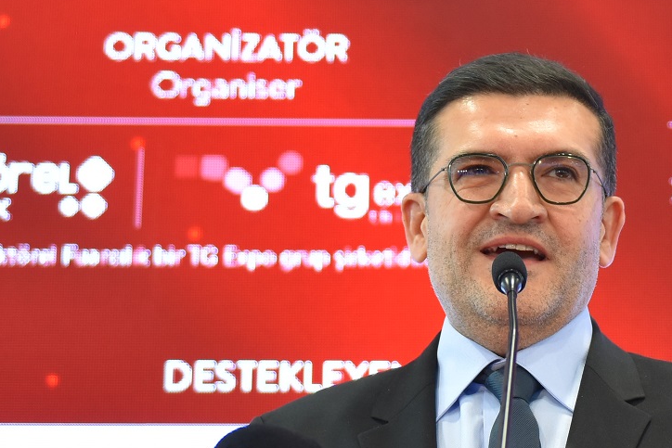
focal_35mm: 137
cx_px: 514
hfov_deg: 14.9
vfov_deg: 10.0
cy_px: 190
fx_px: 2558
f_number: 2.8
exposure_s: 1/125
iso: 640
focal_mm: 42
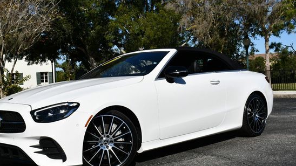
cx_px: 126
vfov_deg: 24.4
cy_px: 78
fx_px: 385
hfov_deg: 42.0
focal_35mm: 49
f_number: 10
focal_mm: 20
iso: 100
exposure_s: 1/400
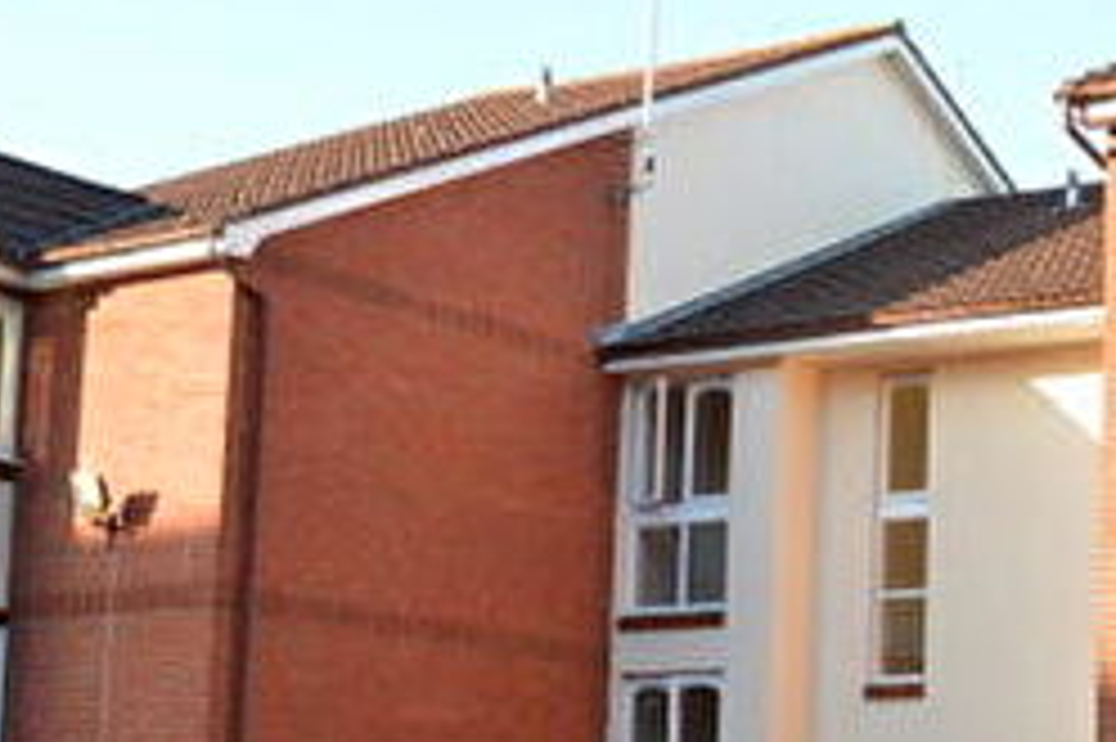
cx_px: 1008
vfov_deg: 14.6
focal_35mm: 93
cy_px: 594
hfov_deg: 21.4
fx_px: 2881
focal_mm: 22
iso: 100
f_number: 5.6
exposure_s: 1/60
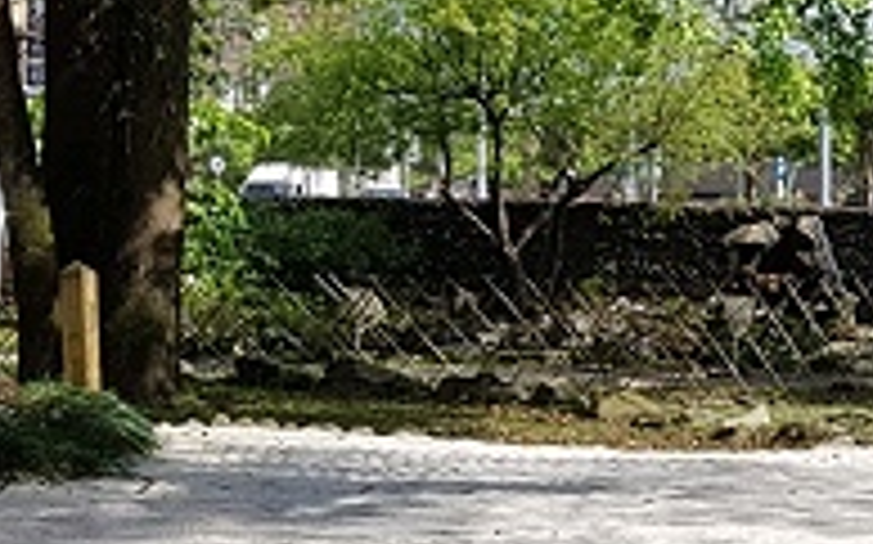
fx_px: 2164
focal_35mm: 91
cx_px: 1242
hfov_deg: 20.2
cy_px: 252
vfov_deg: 14.3
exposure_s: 1/2536
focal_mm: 4.2
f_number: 1.7
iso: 50
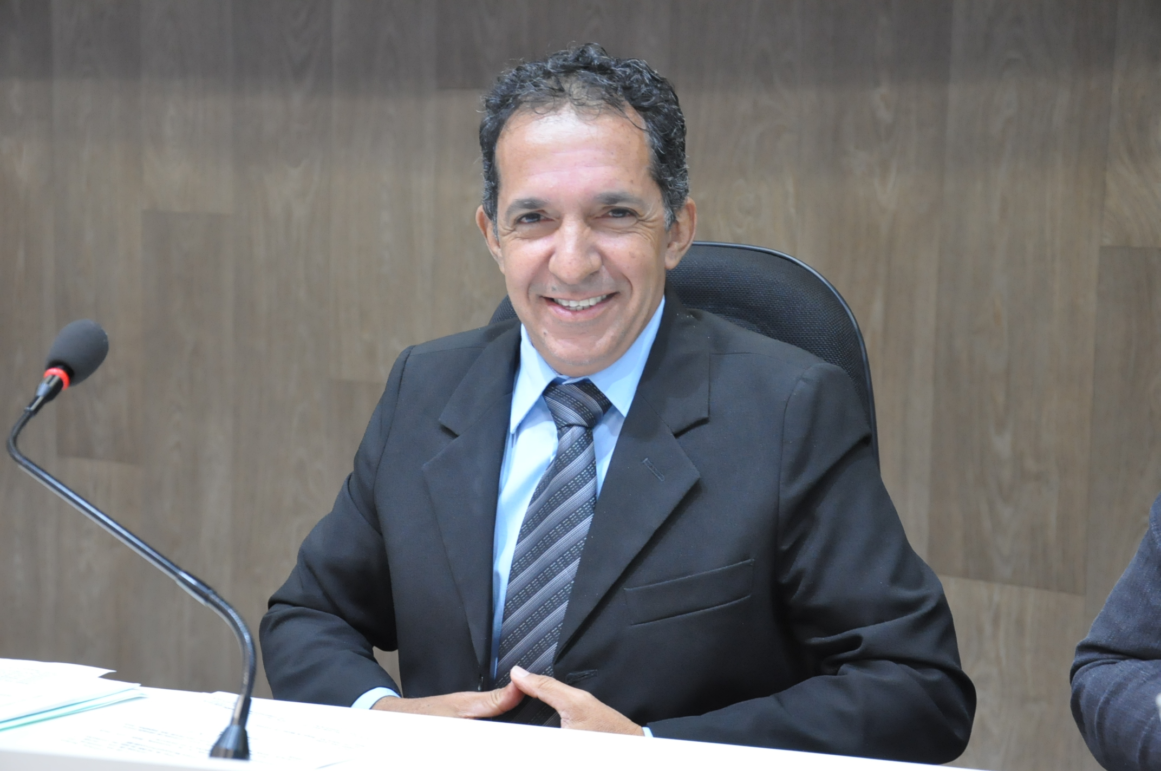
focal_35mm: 72
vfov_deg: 18.9
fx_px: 2319
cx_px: 580
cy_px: 386
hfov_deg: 28.1
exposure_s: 1/60
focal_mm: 48
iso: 2000
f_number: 4.8
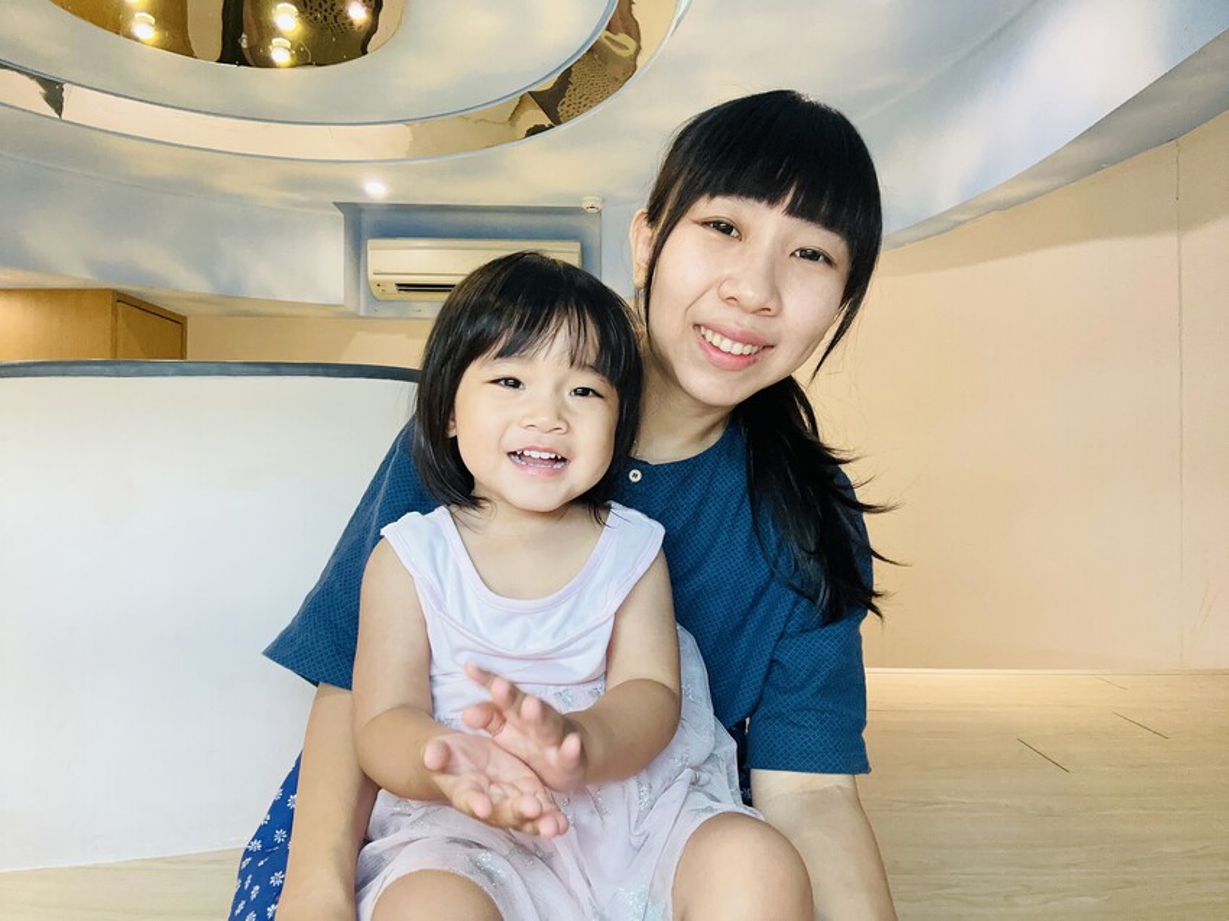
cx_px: 614
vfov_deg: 58.9
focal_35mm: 23
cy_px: 460
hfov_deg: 73.9
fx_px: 816
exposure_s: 1/60
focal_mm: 2.69
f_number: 1.9
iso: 200
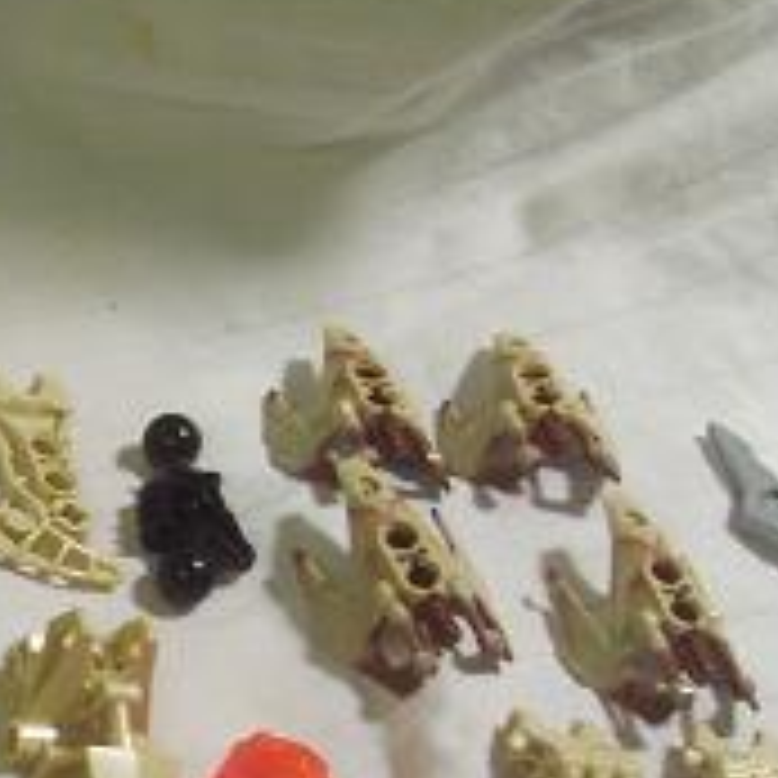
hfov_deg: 12.8
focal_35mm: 131
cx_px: -261
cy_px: 850
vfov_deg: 13.1
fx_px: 3331
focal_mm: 6
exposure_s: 1/25
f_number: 2.7
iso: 160
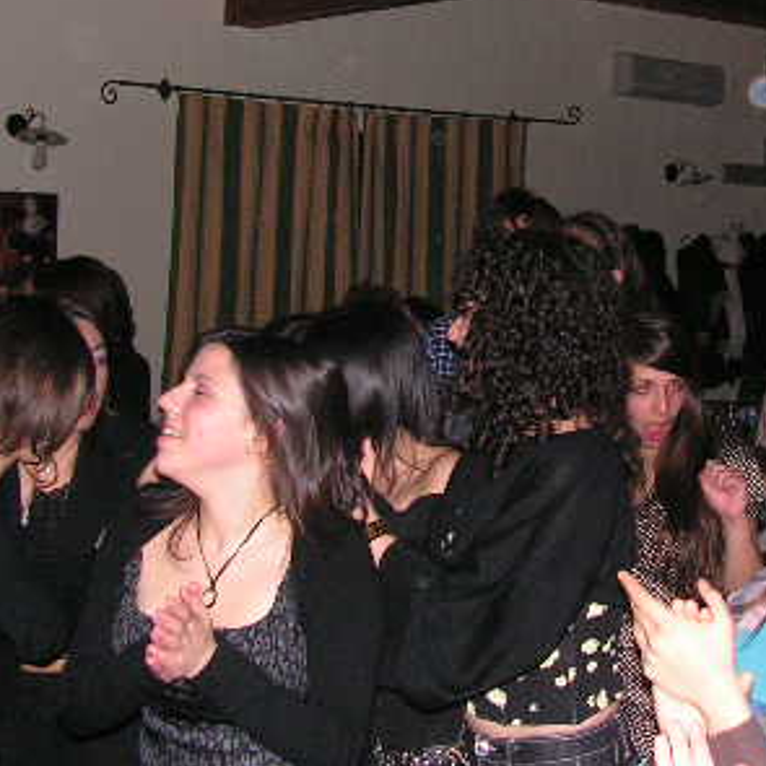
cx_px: 576
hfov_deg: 24.7
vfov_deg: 24.9
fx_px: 1727
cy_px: 270
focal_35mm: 69
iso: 200
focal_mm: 6
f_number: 3.2
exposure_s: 1/40
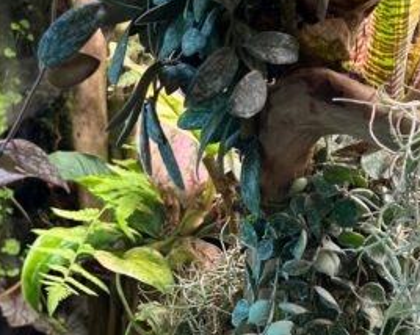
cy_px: 34
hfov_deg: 19.8
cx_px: 174
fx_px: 1205
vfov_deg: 15.7
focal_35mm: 97
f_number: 1.5
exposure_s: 1/100
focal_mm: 5.7
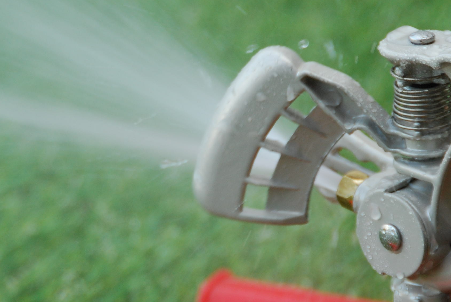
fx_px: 8606
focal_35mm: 686
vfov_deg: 2.0
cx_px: 201
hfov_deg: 3.0
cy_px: 161
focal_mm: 200
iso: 280
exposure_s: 1/125
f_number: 5.6
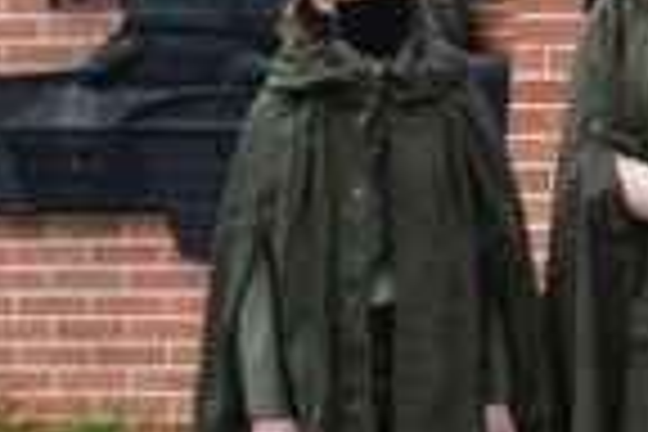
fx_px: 5202
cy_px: 117
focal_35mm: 289
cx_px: 1530
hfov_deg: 6.8
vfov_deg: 4.8
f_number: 8
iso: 640
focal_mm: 40
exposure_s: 1/500
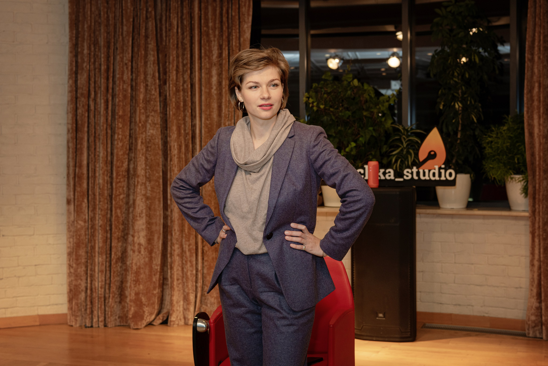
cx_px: 274
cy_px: 183
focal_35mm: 52
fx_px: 792
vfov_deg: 26.0
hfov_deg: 38.2
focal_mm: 52
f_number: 5.6
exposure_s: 1/180
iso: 400
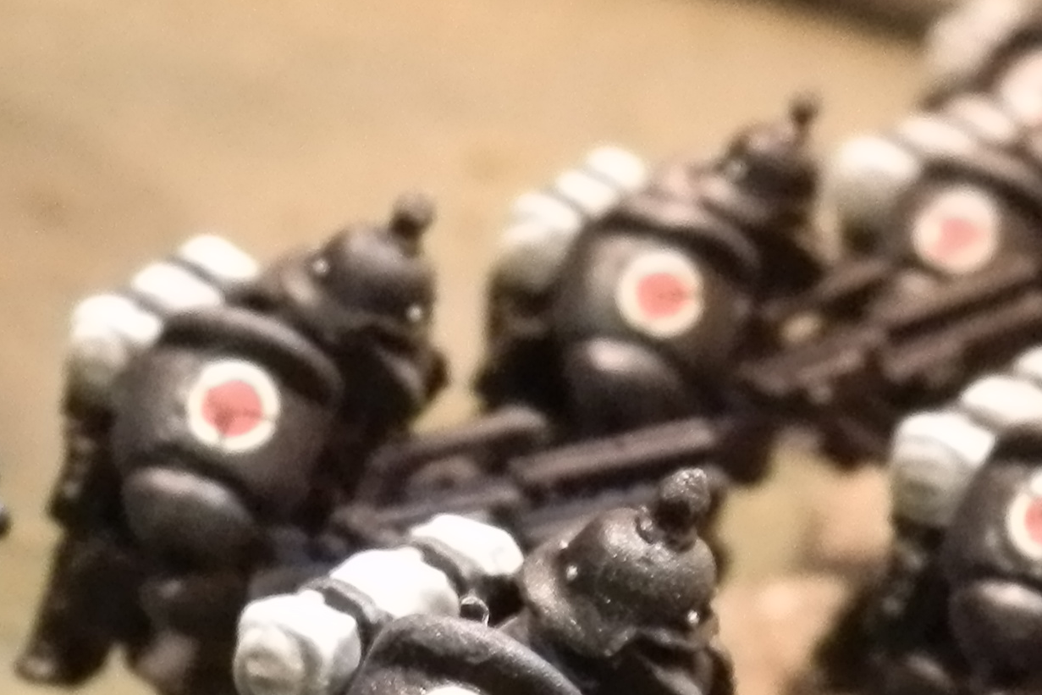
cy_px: 1167
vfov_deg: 9.8
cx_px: 211
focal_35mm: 134
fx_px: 3879
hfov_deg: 15.2
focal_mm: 6.78
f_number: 3.3
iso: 400
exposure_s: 1/8
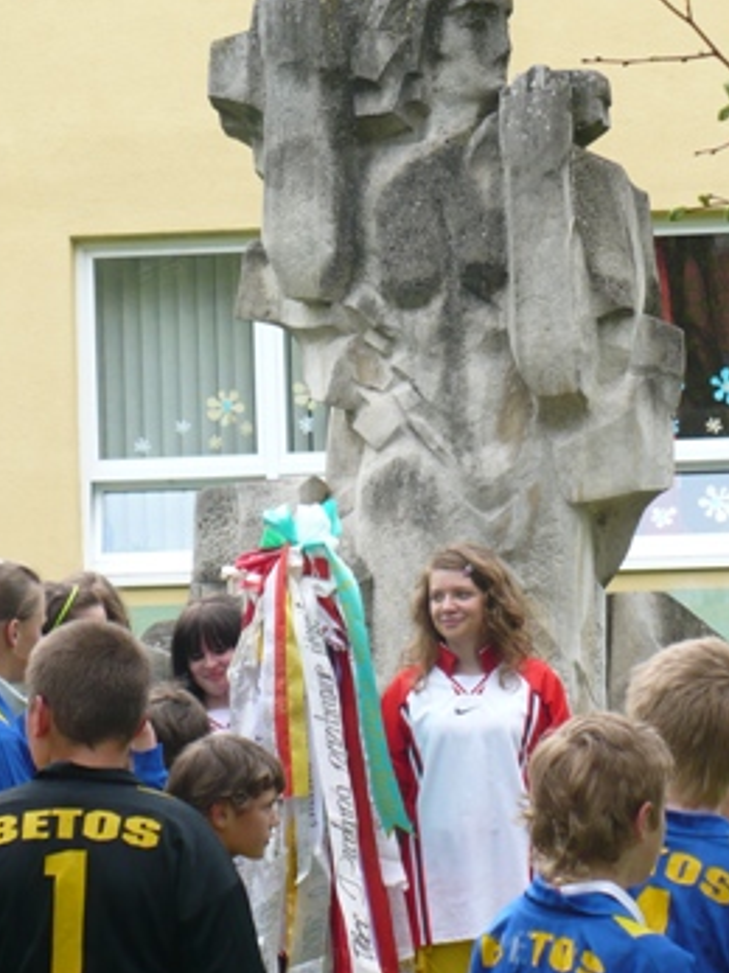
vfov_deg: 13.2
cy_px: 407
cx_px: 391
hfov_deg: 9.9
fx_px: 4215
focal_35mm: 150
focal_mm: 17.2
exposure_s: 1/125
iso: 100
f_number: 3.5
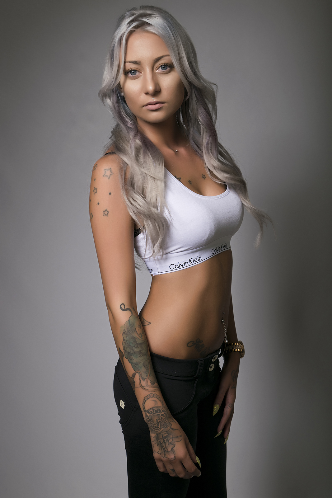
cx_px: 166
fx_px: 996
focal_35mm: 72
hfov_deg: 18.9
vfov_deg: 28.1
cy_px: 249
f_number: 11
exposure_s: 1/200
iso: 100
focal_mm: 48
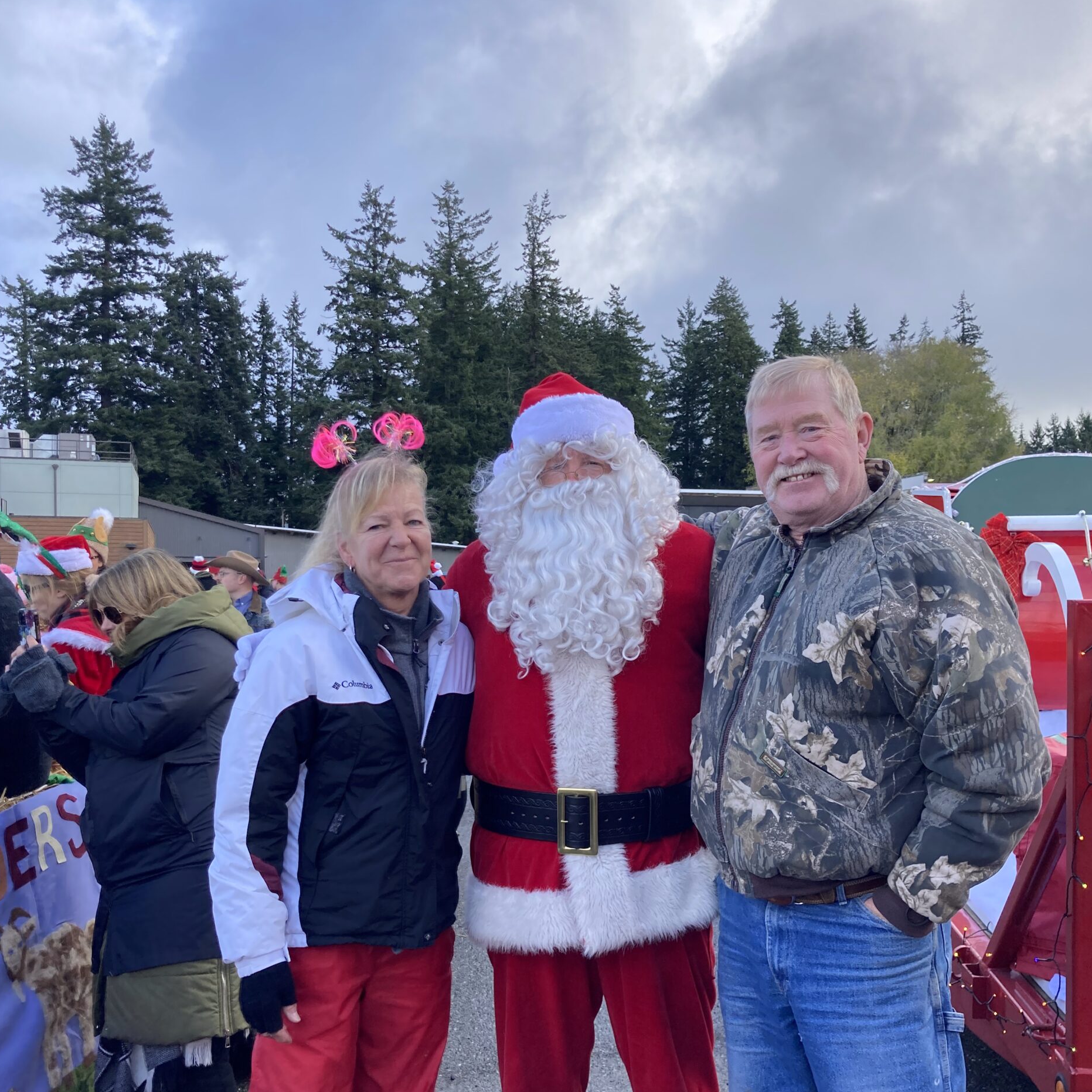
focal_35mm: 34
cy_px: 617
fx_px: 1213
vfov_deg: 48.3
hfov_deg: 48.5
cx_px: 548
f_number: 1.8
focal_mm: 3.99
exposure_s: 1/340
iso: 20
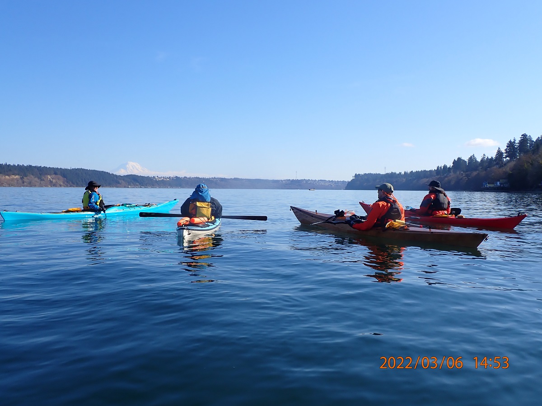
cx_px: 271
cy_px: 203
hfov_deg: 56.8
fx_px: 501
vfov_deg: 44.2
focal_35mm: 32
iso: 100
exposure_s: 1/800
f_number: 3.2
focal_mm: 5.79
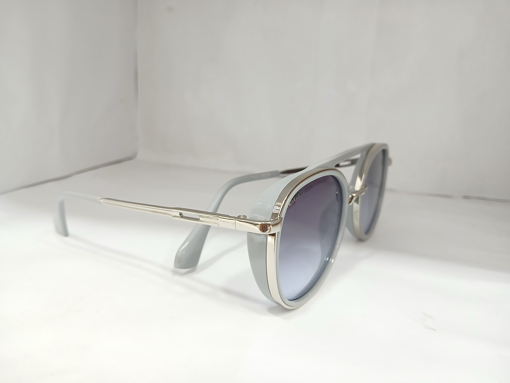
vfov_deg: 53.1
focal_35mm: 26
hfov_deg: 67.3
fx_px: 383
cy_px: 192
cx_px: 255
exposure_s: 1/33.3
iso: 200
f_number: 1.8
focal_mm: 3.98
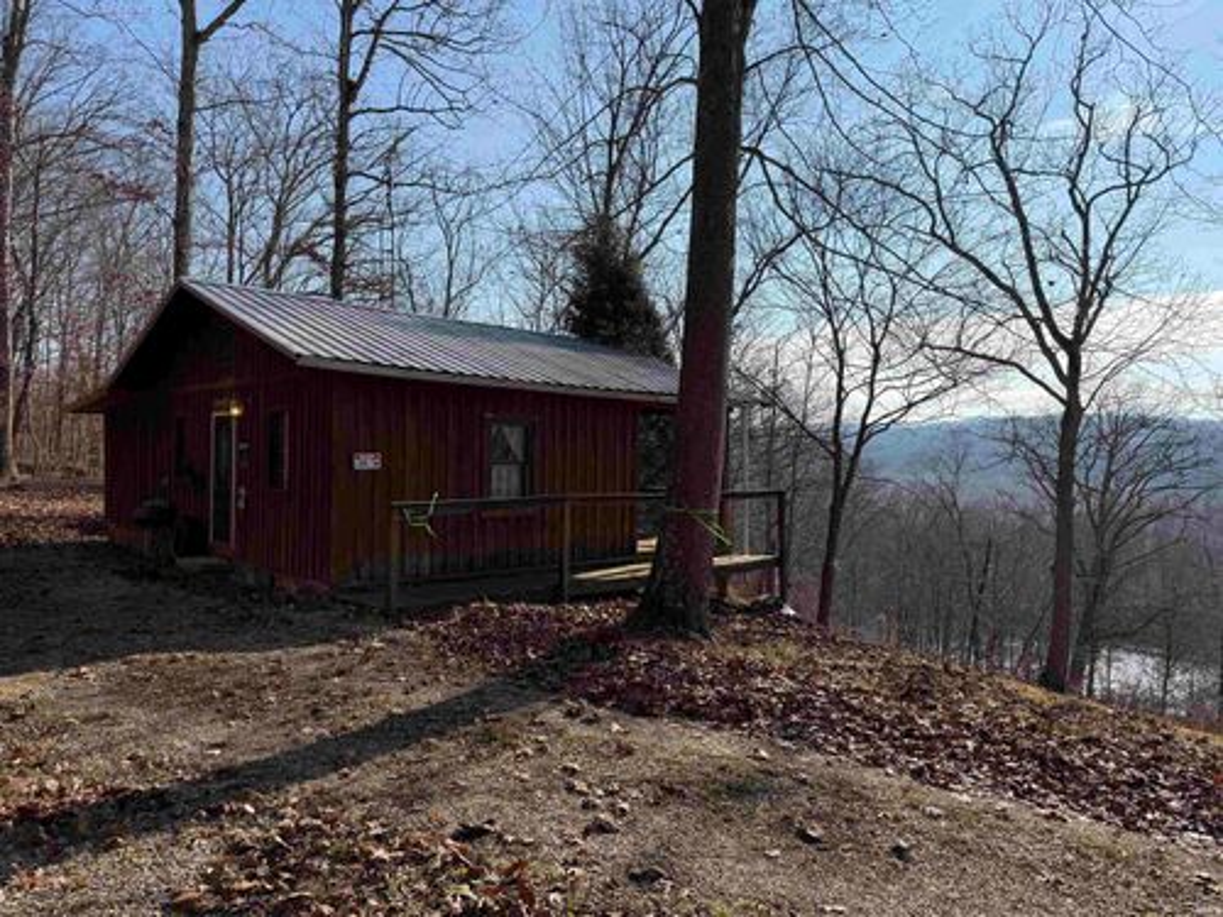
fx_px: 848
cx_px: 612
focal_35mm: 24
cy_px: 458
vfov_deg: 56.8
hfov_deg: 71.6
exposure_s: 1/5714
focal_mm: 6.76
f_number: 1.78
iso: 100
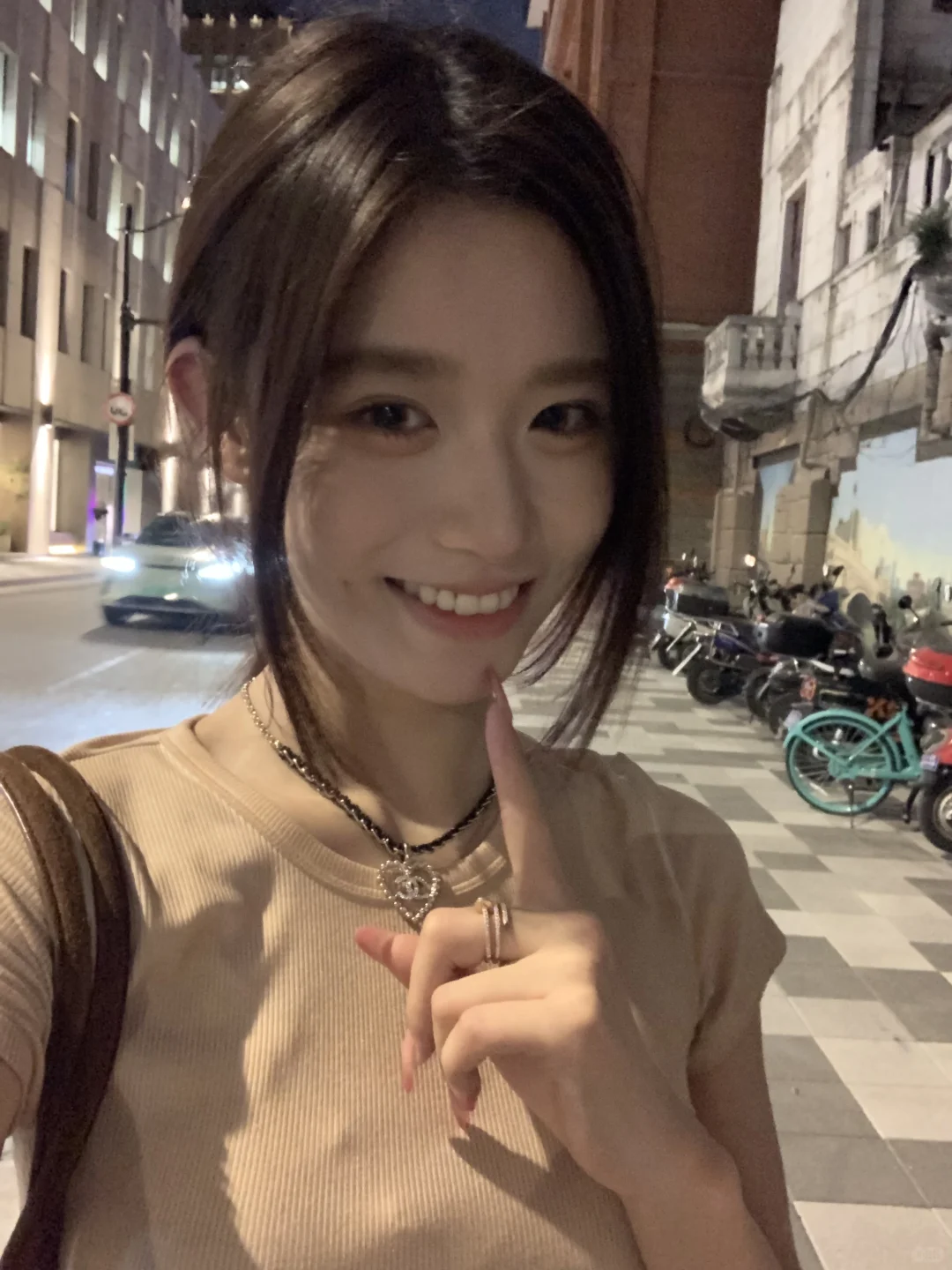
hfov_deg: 44.2
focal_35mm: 32
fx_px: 1173
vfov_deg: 56.8
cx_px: 476
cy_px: 635
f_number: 2.2
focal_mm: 2.87
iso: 1600
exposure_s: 1/17
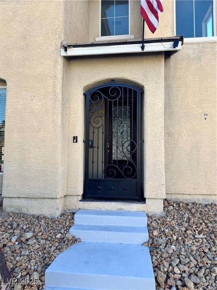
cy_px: 145
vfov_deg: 71.6
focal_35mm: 24
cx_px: 108
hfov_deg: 56.8
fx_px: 201
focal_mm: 6.76
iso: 80
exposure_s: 1/995
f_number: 1.78
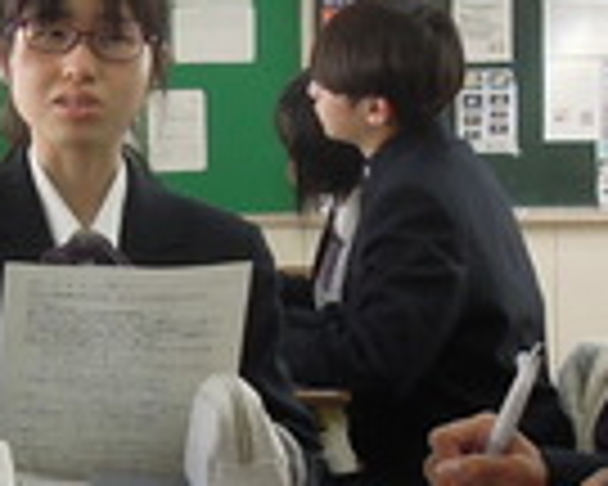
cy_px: 270
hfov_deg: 16.9
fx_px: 1997
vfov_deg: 13.9
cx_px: -9
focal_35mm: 111
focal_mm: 4.3
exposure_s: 1/50
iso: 160
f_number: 2.8
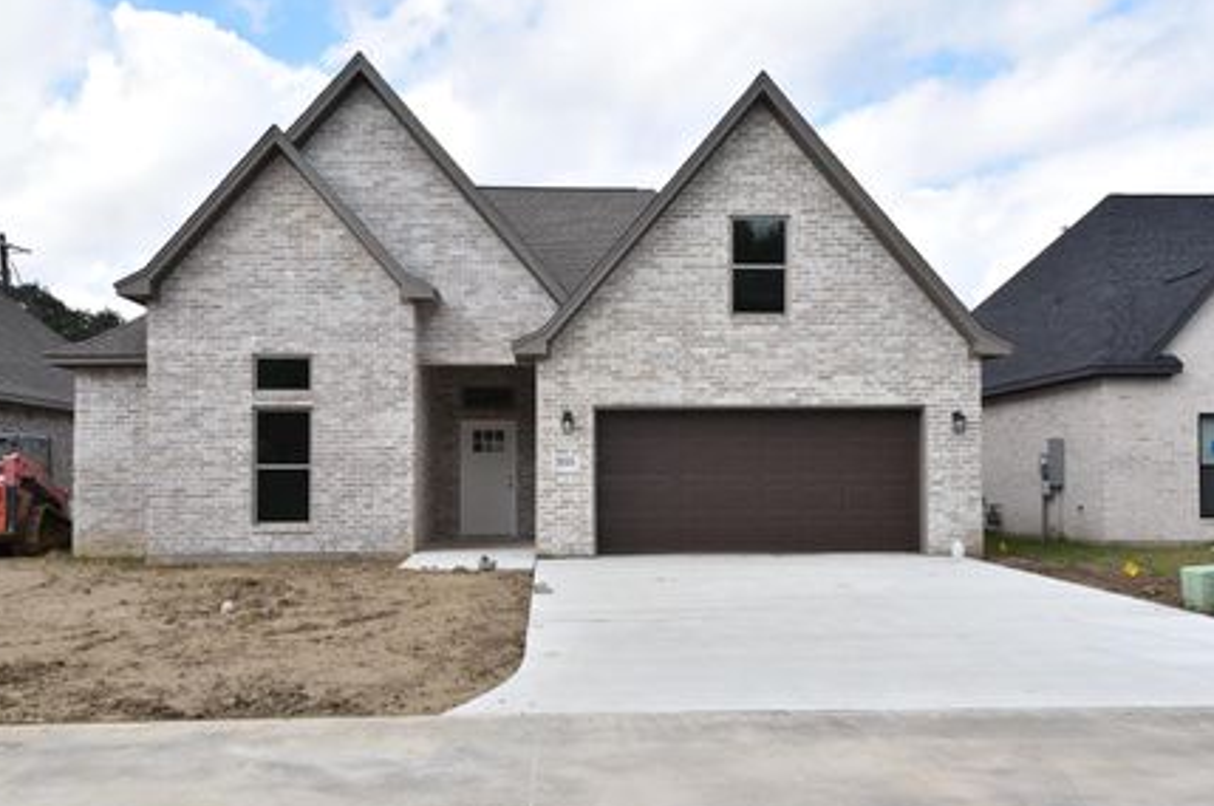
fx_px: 1179
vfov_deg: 37.7
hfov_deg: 54.5
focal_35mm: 35
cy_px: 460
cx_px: 617
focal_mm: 30
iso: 200
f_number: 10
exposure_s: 1/400
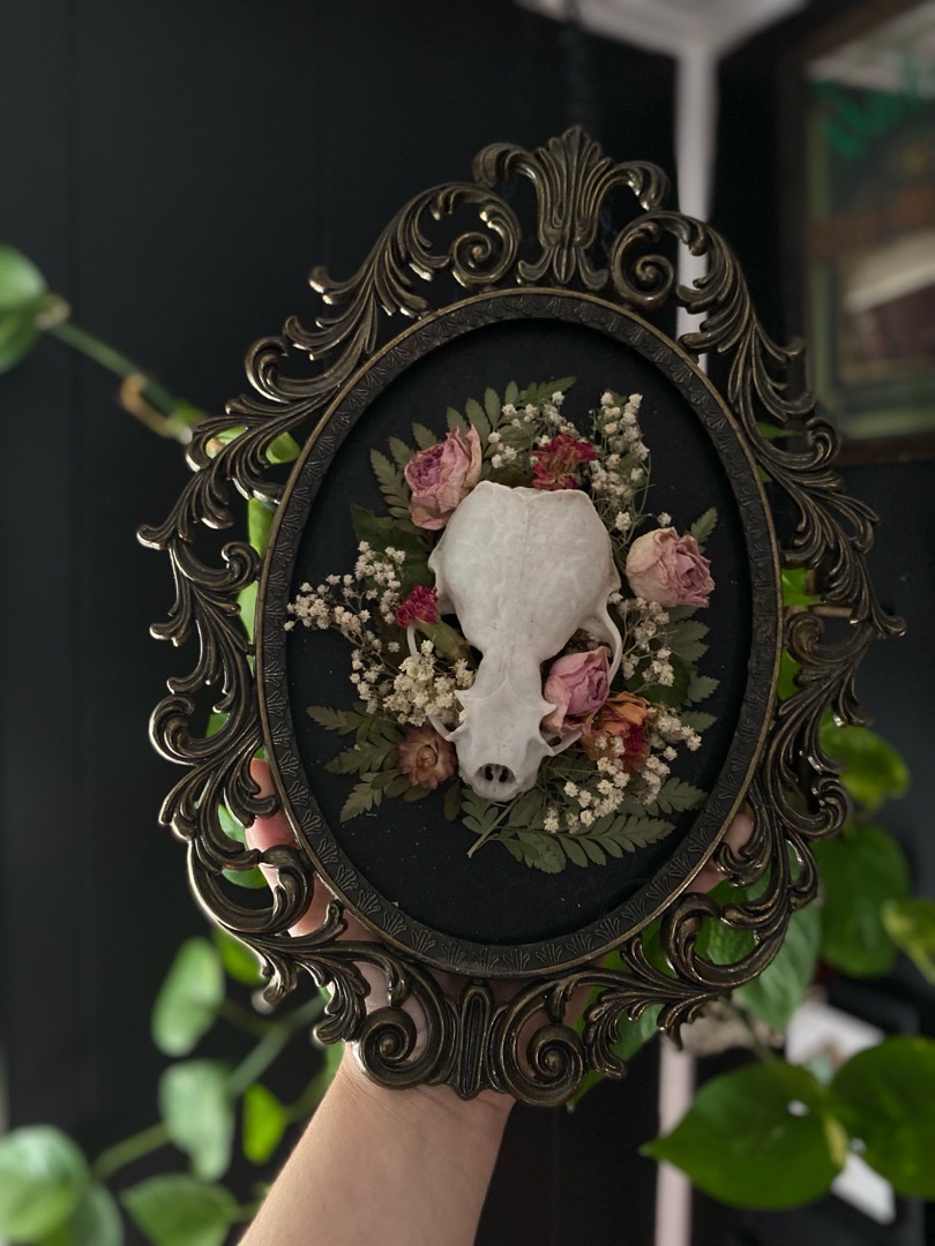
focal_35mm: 26
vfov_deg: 67.3
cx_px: 468
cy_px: 623
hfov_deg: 53.1
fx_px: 936
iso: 400
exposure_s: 1/60
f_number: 1.8
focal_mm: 4.25
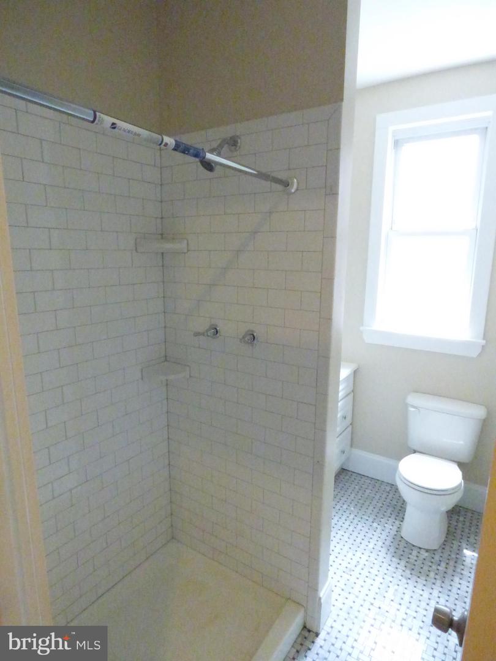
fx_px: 382
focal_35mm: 20
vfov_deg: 81.7
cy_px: 330
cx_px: 248
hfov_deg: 66.0
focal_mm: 3.58
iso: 3200
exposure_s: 1/200
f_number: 6.3
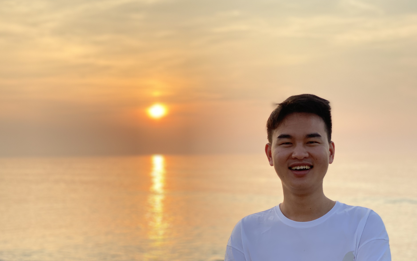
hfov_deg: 34.5
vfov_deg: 22.0
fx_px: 670
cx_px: 213
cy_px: 156
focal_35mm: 59
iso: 20
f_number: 2
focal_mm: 6
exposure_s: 1/615
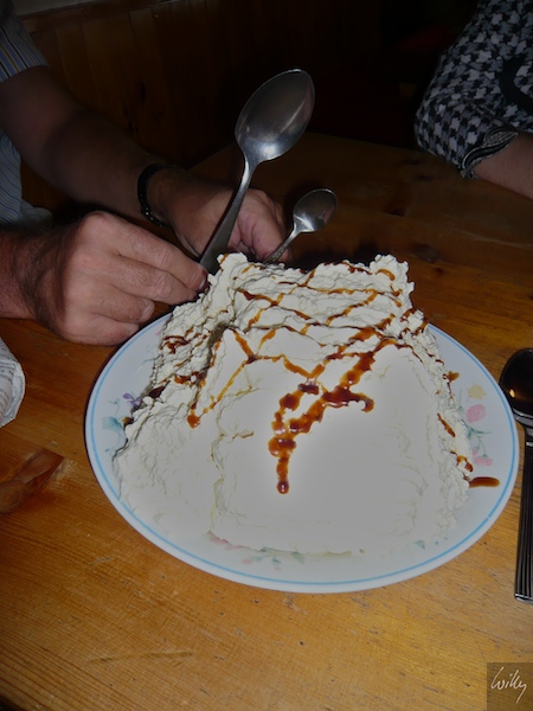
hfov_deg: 49.7
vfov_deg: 63.4
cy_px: 356
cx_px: 266
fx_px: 575
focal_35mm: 28
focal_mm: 4.6
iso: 100
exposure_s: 1/30
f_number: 2.8
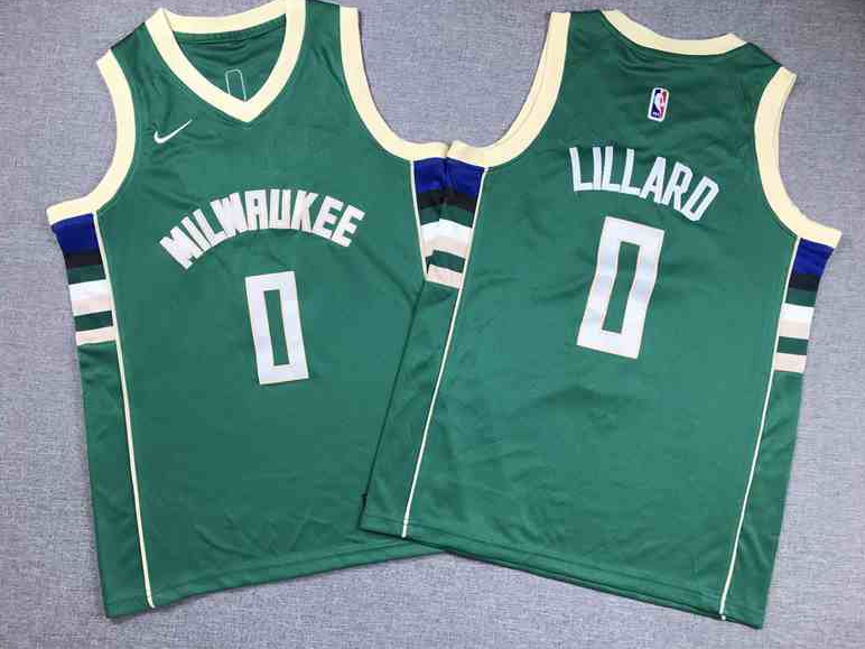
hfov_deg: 61.7
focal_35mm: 29
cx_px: 439
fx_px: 725
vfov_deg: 48.2
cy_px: 314
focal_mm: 3.99
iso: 32
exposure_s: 1/100
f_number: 1.8
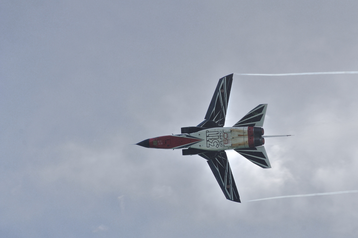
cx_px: 179
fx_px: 4469
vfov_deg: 3.0
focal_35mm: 450
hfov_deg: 4.6
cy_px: 119
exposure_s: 1/1000
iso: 200
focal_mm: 300
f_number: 11
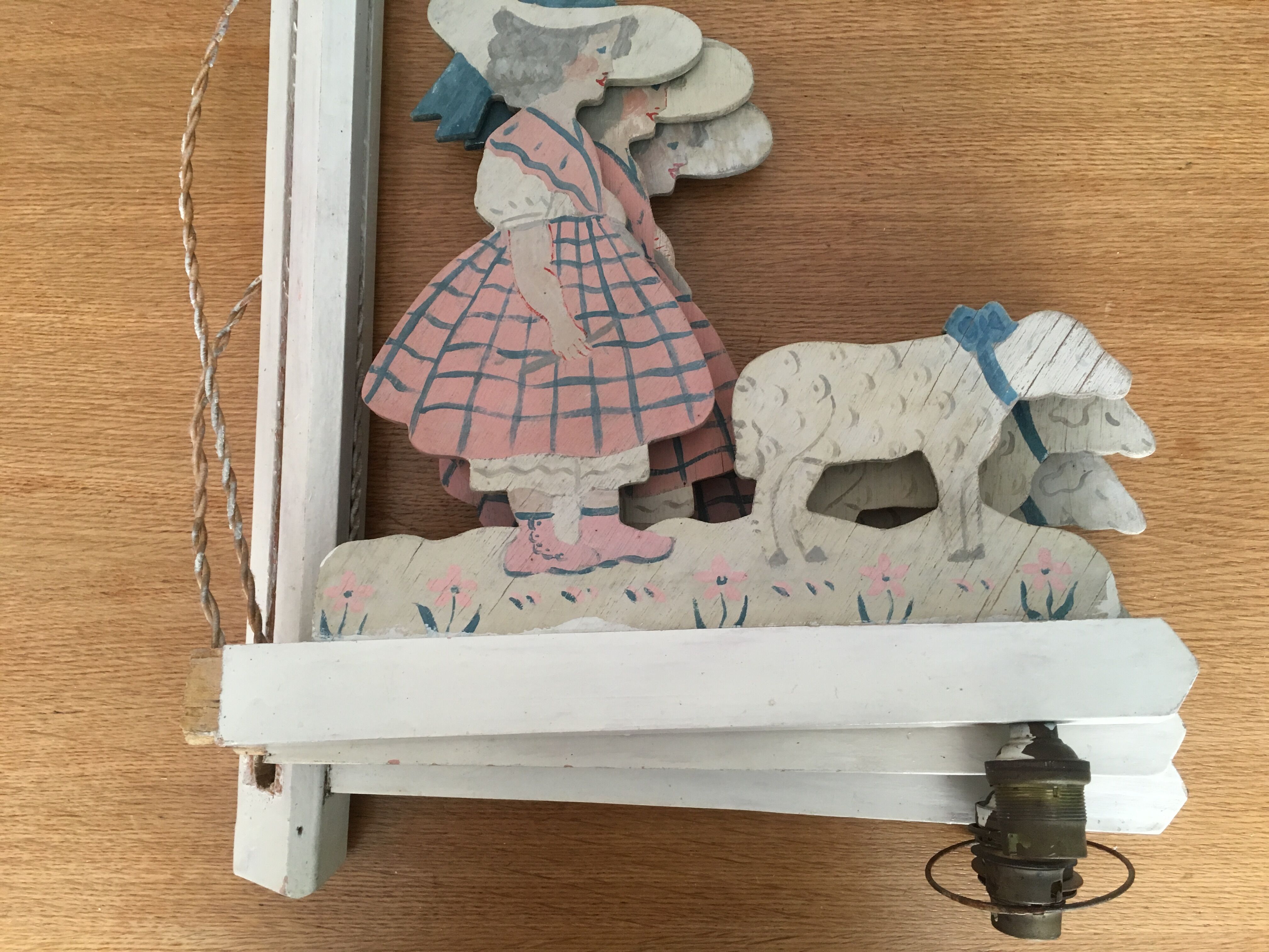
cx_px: 634
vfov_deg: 48.2
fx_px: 1063
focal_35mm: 29
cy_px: 476
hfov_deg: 61.7
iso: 125
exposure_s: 1/33
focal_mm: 4.15
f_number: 2.2
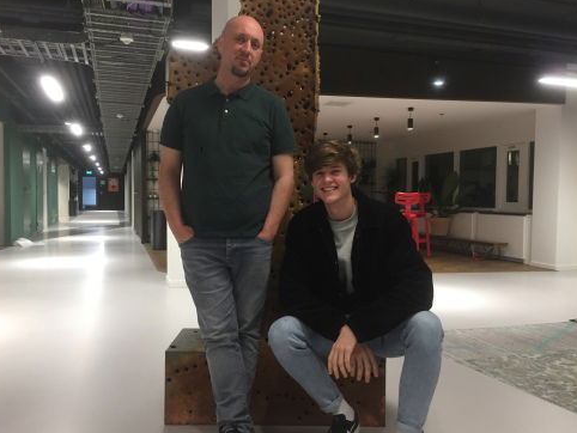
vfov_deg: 46.8
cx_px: 285
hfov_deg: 59.9
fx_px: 500
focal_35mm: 30
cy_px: 218
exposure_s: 1/33
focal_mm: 4.15
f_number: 2.2
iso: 200
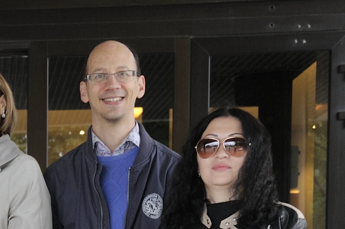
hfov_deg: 13.0
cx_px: -165
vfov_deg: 8.9
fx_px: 1436
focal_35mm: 150
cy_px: 365
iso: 500
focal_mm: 42
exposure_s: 1/80
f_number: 5
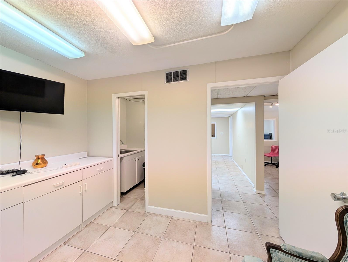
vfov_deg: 94.6
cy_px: 131
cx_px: 174
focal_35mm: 12
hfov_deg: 110.5
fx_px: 121
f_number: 1.7
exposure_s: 1/164
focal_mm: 2.02
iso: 44
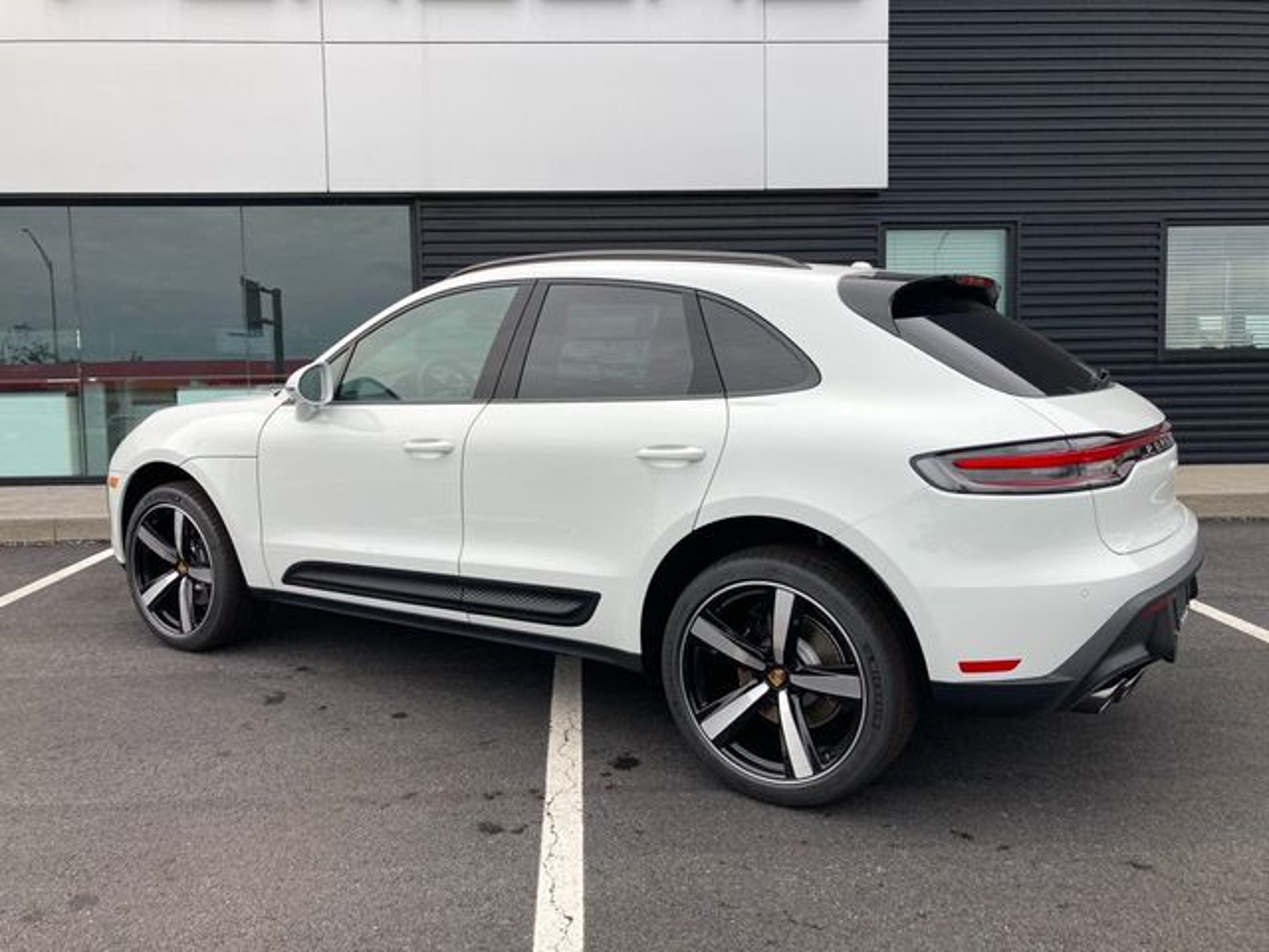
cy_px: 476
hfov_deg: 63.4
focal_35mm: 28
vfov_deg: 49.7
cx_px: 634
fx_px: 1026
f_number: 1.8
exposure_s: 1/273
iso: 20
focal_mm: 3.99
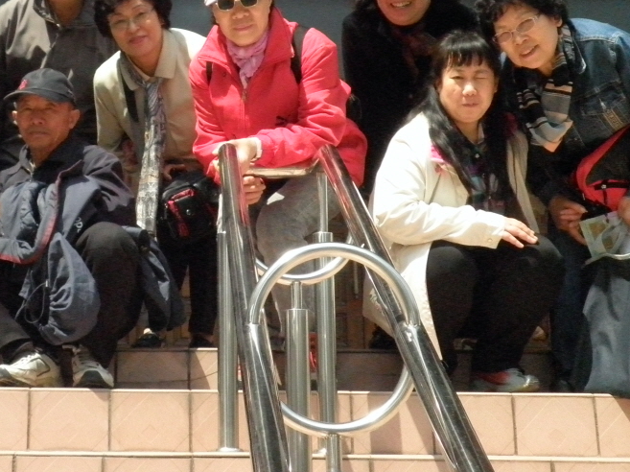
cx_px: 159
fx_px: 1291
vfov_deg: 20.4
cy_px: 68
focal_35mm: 71
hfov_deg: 27.1
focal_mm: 6.5
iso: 400
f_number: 9.2
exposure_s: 1/320
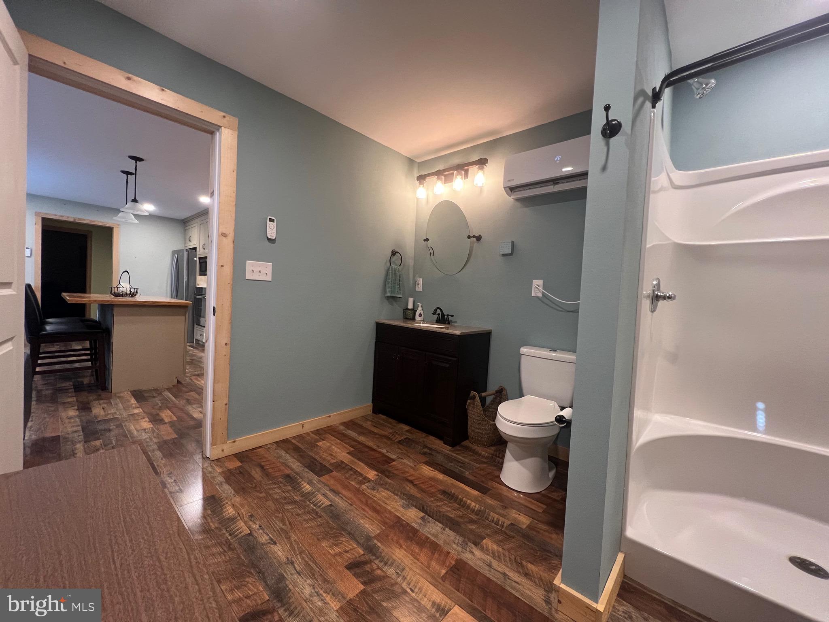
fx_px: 311
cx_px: 414
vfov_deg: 89.9
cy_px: 311
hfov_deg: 106.2
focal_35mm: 13
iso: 320
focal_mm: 1.57
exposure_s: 1/60
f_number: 1.8
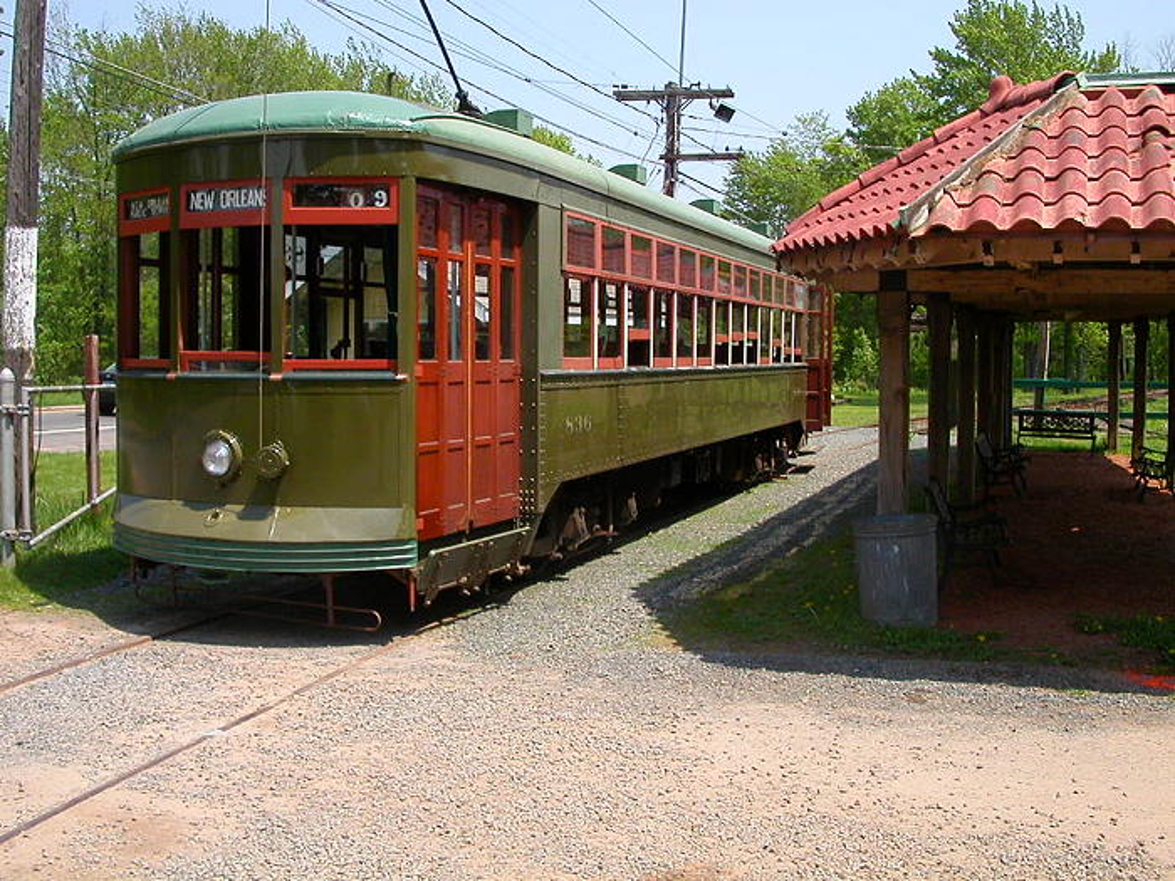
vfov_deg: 38.7
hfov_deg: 50.1
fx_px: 1256
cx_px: 588
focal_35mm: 37
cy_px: 440
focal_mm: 5.6
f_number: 4.5
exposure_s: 1/438
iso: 100
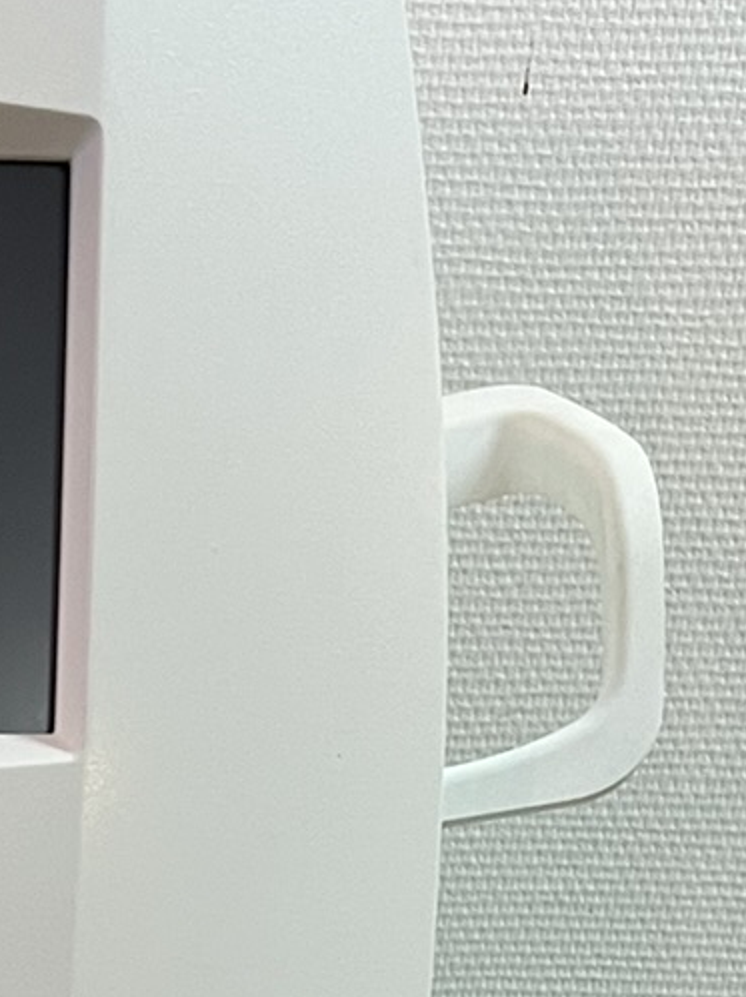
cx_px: -398
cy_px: 1534
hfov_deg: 13.0
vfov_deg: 16.6
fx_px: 3077
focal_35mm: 107
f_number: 1.5
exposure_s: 1/50
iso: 125
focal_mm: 5.7
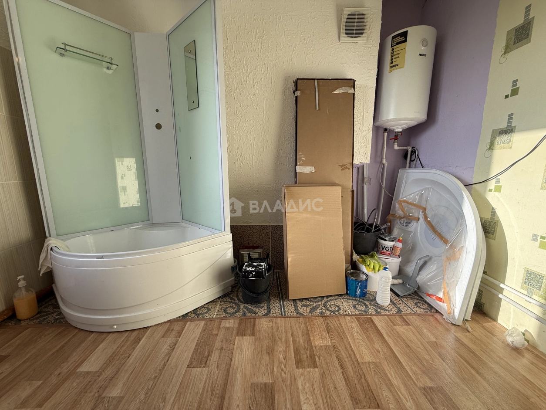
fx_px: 221
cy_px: 205
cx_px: 273
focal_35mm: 14
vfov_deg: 85.7
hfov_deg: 102.1
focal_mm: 2.22
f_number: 2.2
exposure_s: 1/224
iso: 50
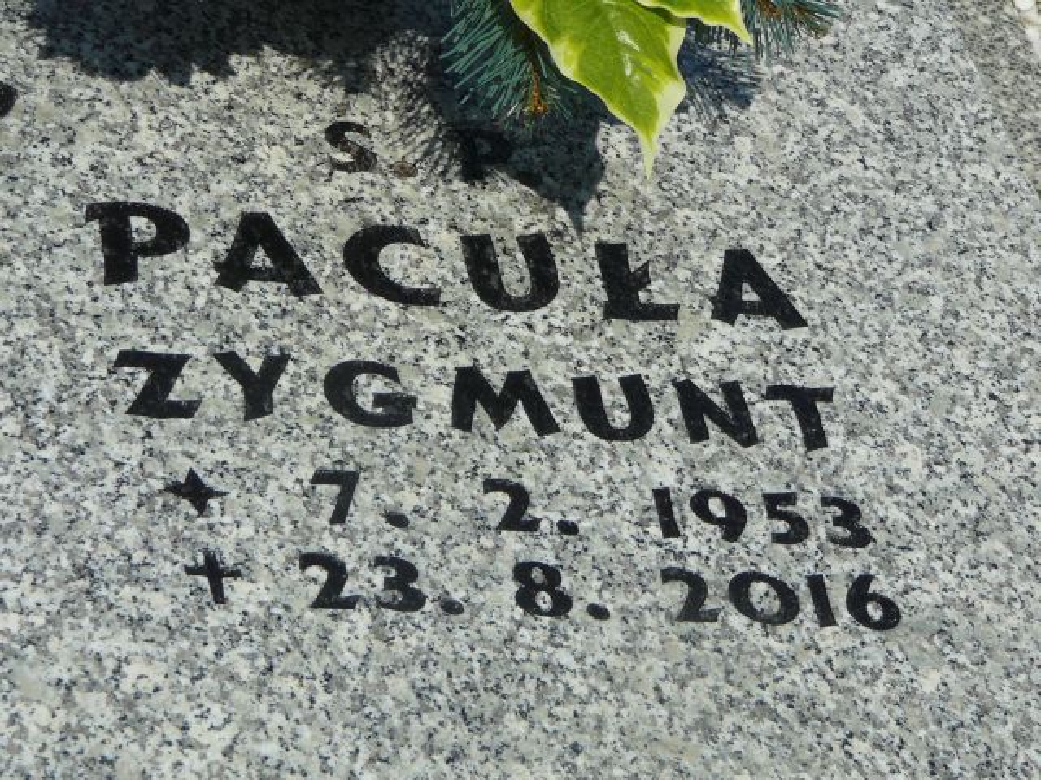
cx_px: 520
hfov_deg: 17.6
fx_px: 3368
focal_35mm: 112
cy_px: 390
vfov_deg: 13.2
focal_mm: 16.6
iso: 80
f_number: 6.3
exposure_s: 1/640
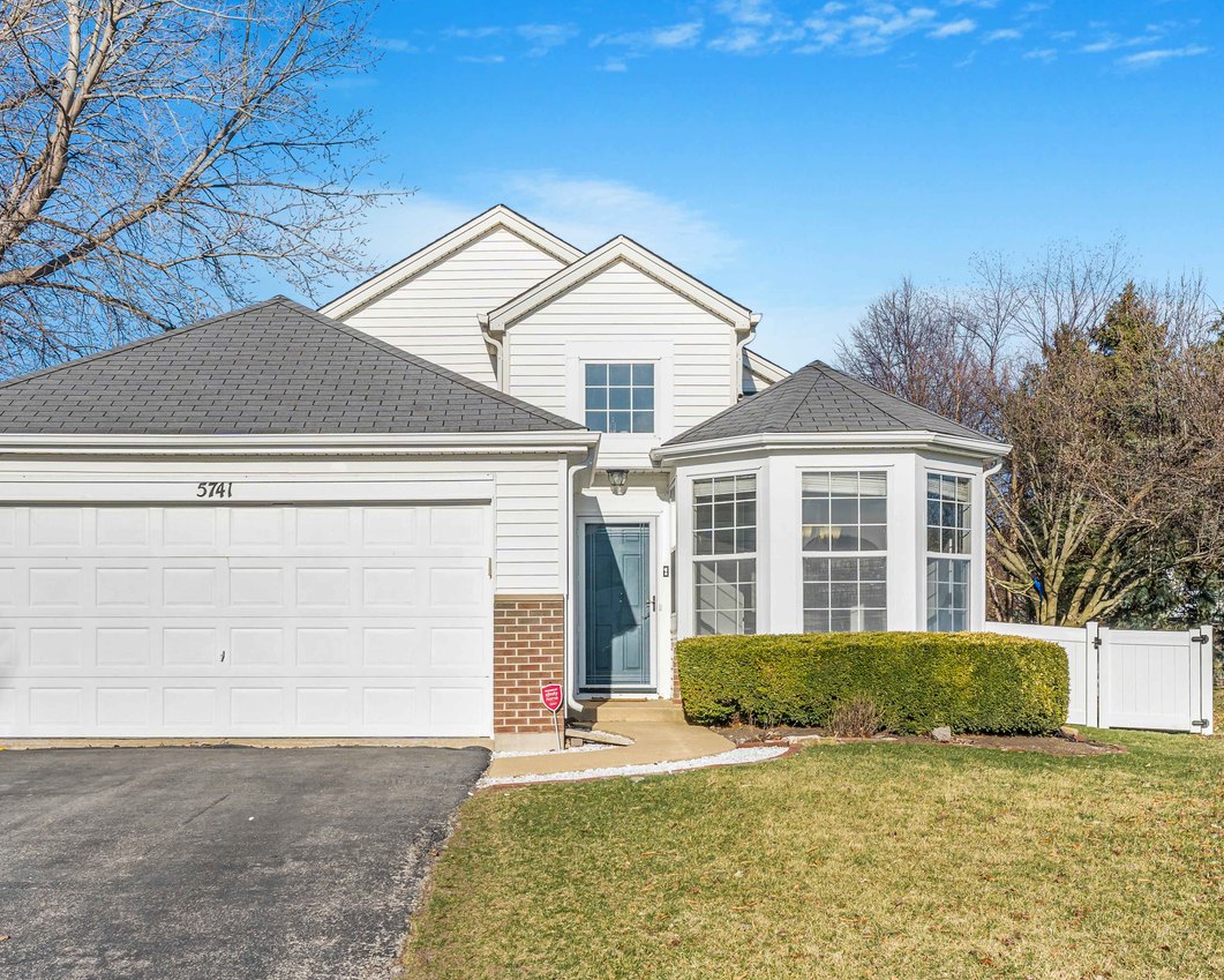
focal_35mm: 43
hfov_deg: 42.9
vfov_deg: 34.9
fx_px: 1558
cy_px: 523
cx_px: 557
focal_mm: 30
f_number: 9
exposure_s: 1/1250
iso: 320
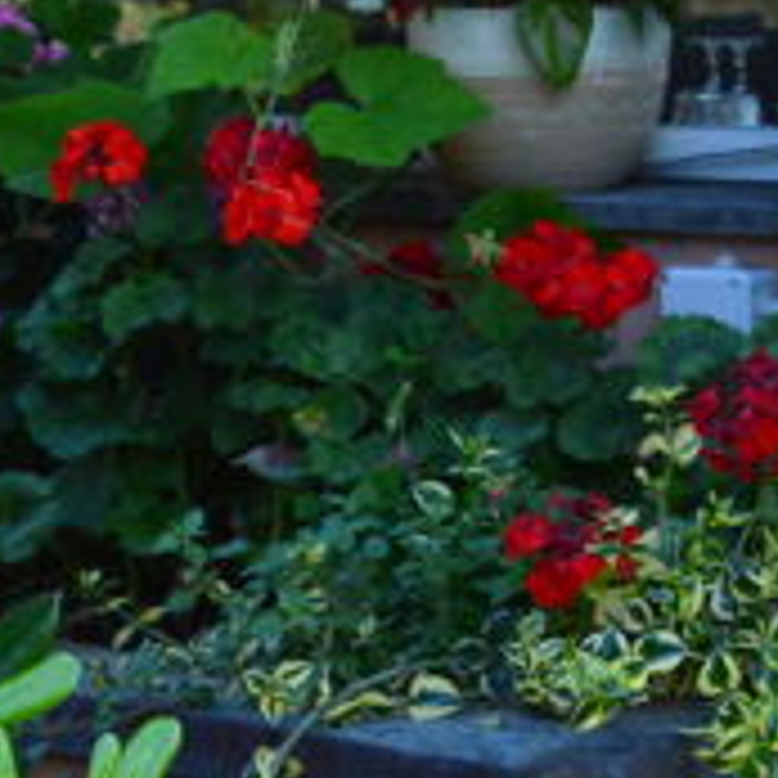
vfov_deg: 11.4
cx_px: 1641
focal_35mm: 146
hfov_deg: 10.8
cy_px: -456
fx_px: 3712
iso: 400
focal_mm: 18
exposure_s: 1/100
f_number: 9
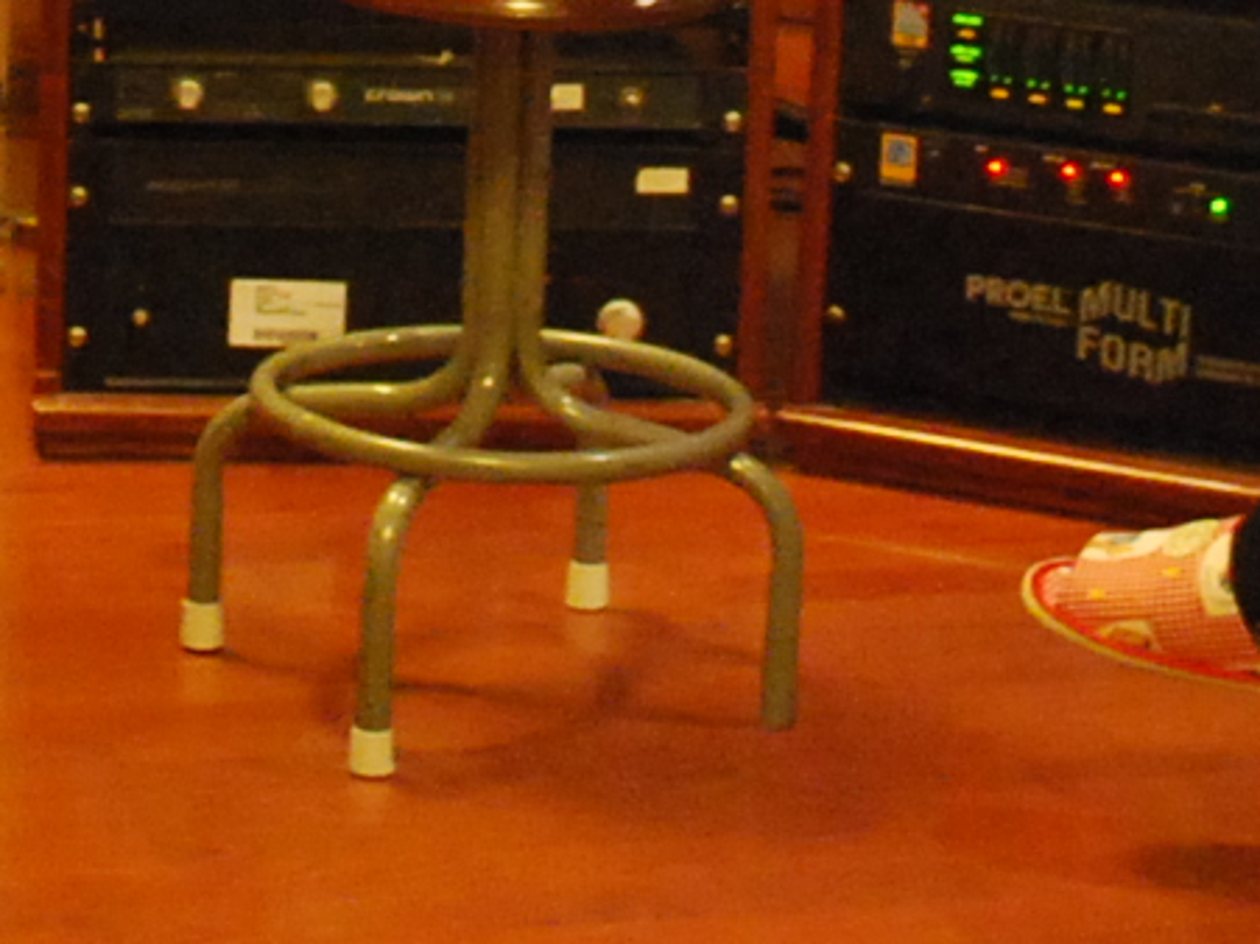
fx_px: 6077
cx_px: 95
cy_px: -578
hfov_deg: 11.7
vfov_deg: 8.6
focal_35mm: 167
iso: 1600
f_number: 3.5
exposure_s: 1/20
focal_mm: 18
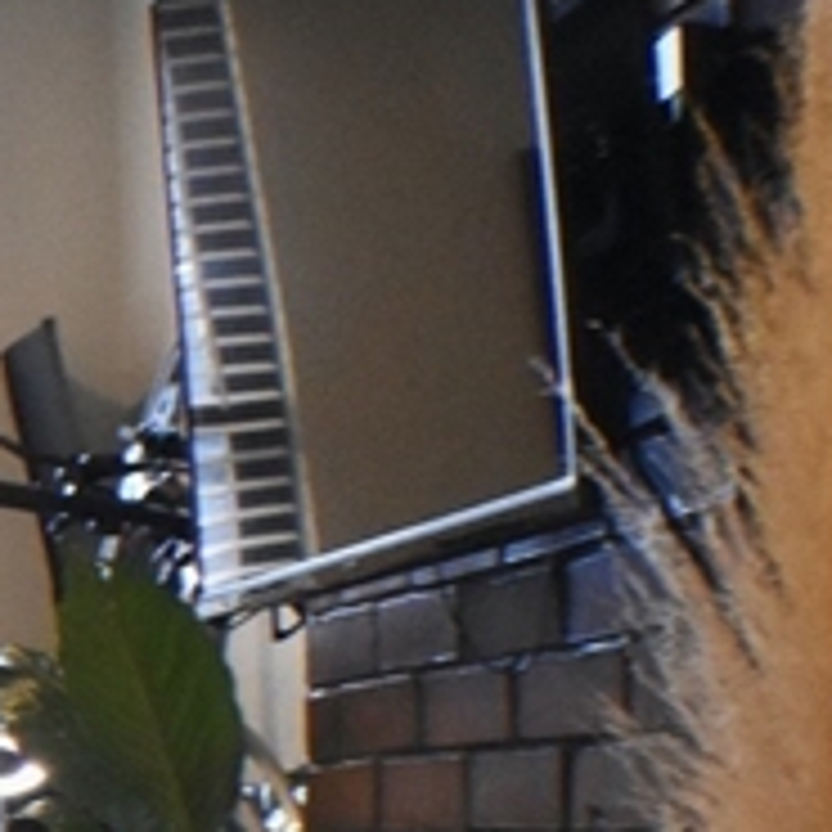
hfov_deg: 10.2
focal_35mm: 155
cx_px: -944
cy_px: 902
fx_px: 4215
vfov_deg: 11.1
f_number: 11
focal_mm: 22
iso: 3200
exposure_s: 1/40
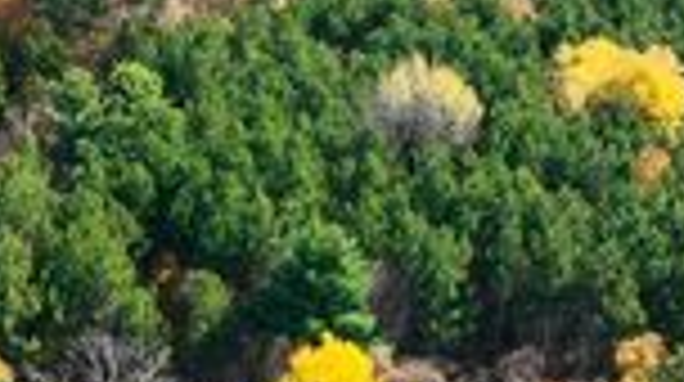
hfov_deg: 24.1
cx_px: 68
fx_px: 1558
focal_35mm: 86
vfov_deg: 14.0
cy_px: 139
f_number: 2.8
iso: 240
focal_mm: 12.29
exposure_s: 1/2000
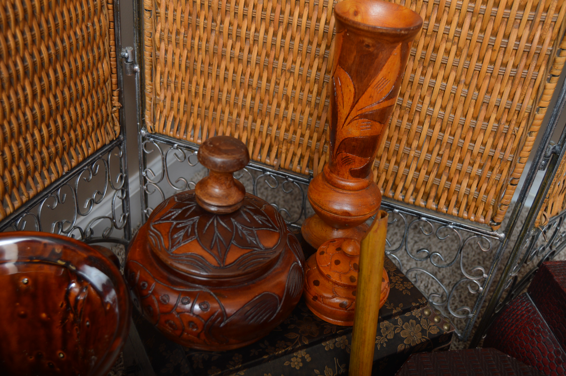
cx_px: 283
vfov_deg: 36.8
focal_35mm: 36
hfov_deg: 53.2
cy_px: 188
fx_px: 565
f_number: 3.8
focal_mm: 24
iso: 200
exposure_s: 1/200
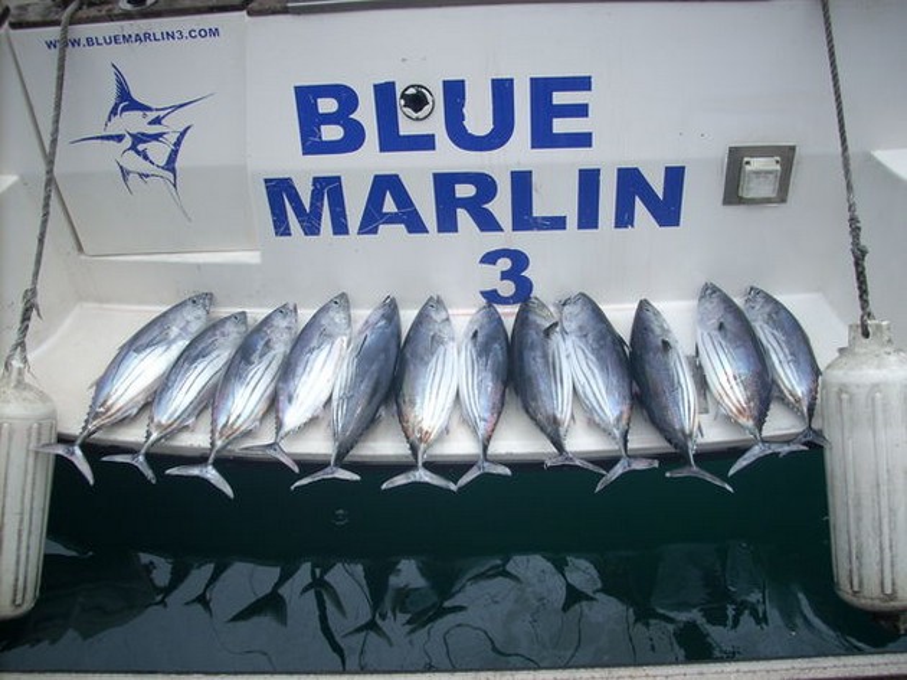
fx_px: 969
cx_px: 454
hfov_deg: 50.2
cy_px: 340
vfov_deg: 38.6
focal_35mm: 37
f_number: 5.6
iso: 64
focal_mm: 6.2
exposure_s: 1/185
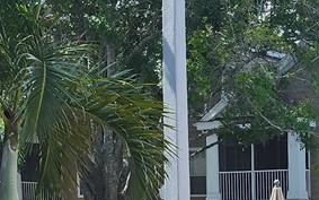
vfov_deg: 9.0
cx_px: 396
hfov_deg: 14.6
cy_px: 388
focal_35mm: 138
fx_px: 1200
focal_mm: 6.4
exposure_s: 1/914
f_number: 1.8
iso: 12
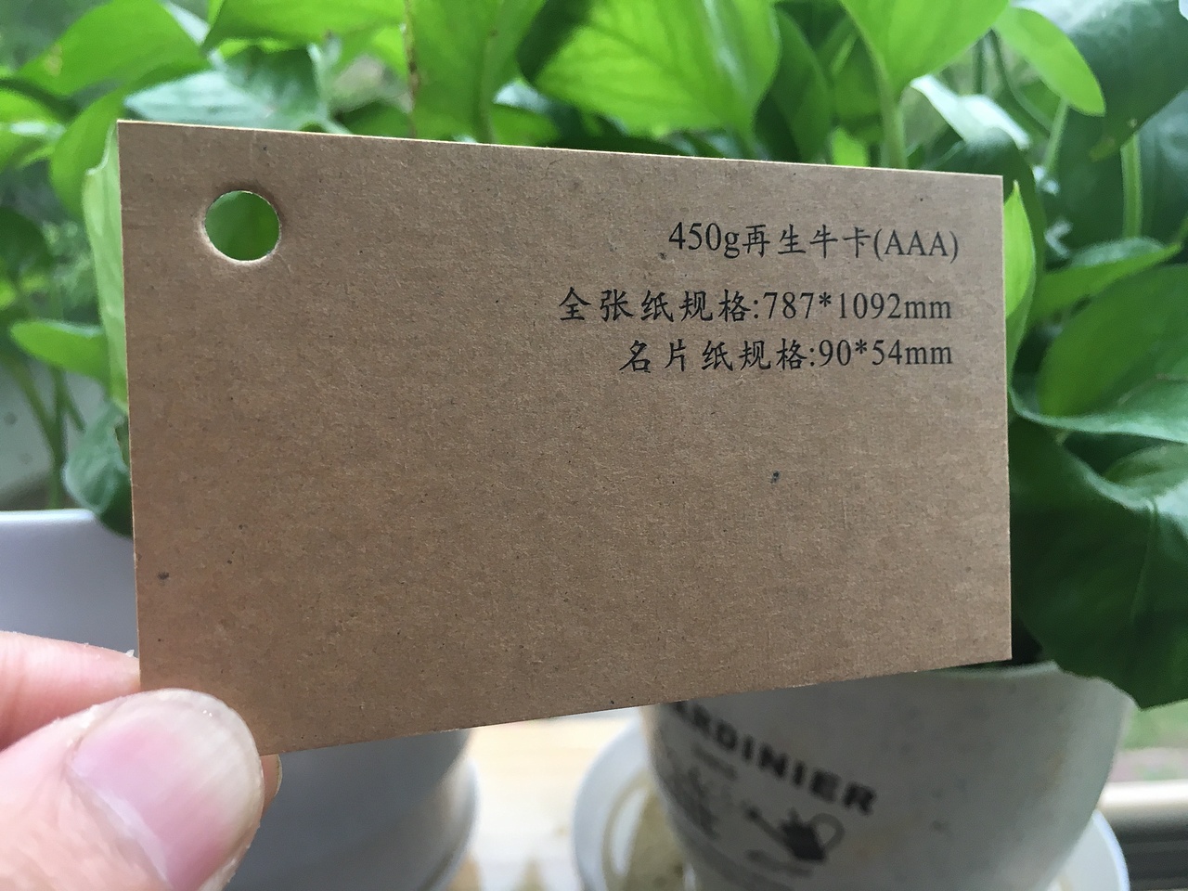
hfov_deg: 61.7
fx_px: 995
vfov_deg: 48.2
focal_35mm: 29
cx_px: 594
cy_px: 446
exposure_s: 1/33
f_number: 2.2
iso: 40
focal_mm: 4.15
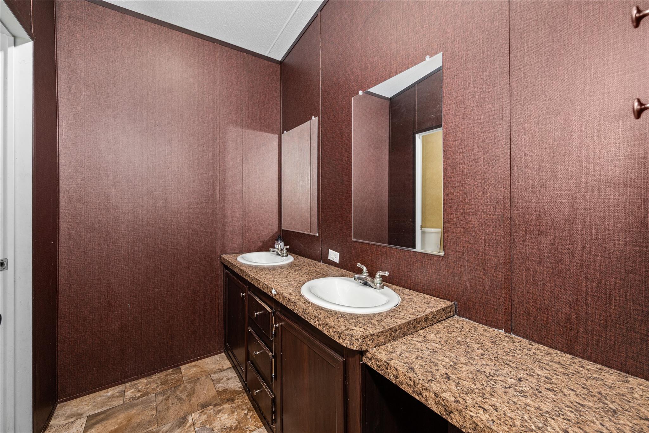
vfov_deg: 81.2
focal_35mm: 14
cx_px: 324
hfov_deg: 104.2
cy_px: 216
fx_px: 252
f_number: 8
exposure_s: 1/15
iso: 400
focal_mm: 14
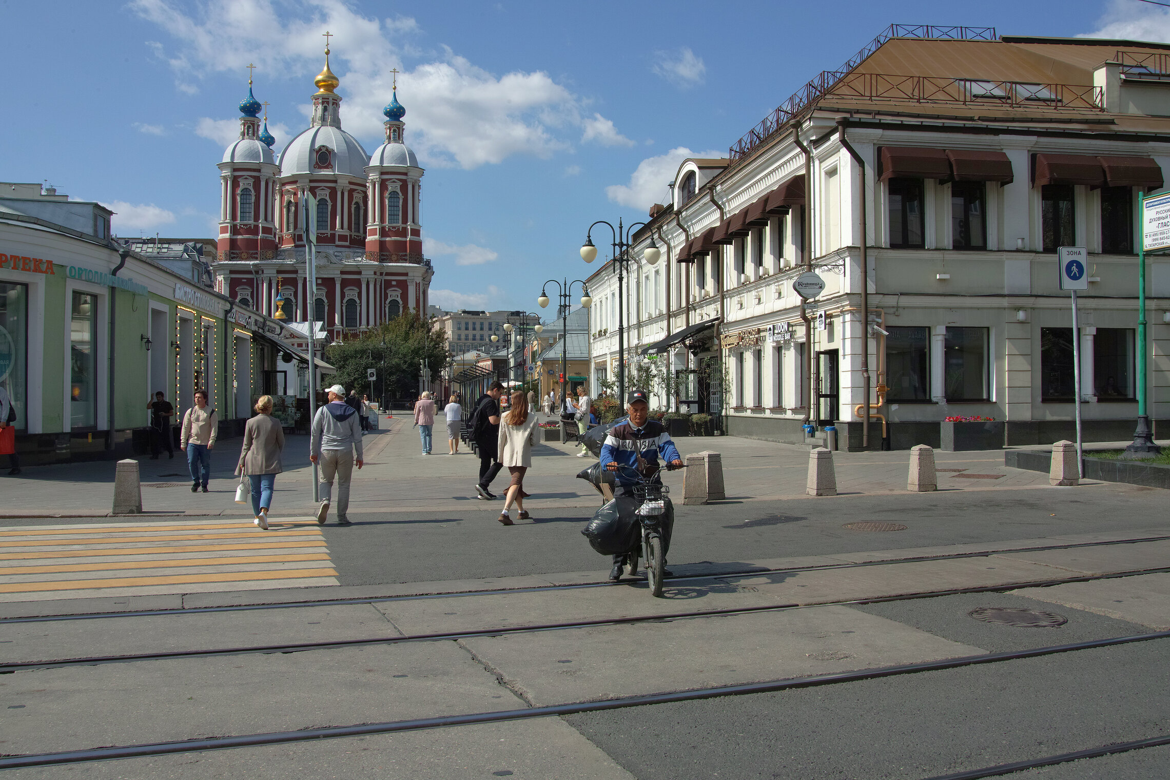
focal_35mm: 32
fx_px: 1040
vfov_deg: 41.1
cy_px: 390
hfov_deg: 58.7
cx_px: 585
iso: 100
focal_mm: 24
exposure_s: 1/250
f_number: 11
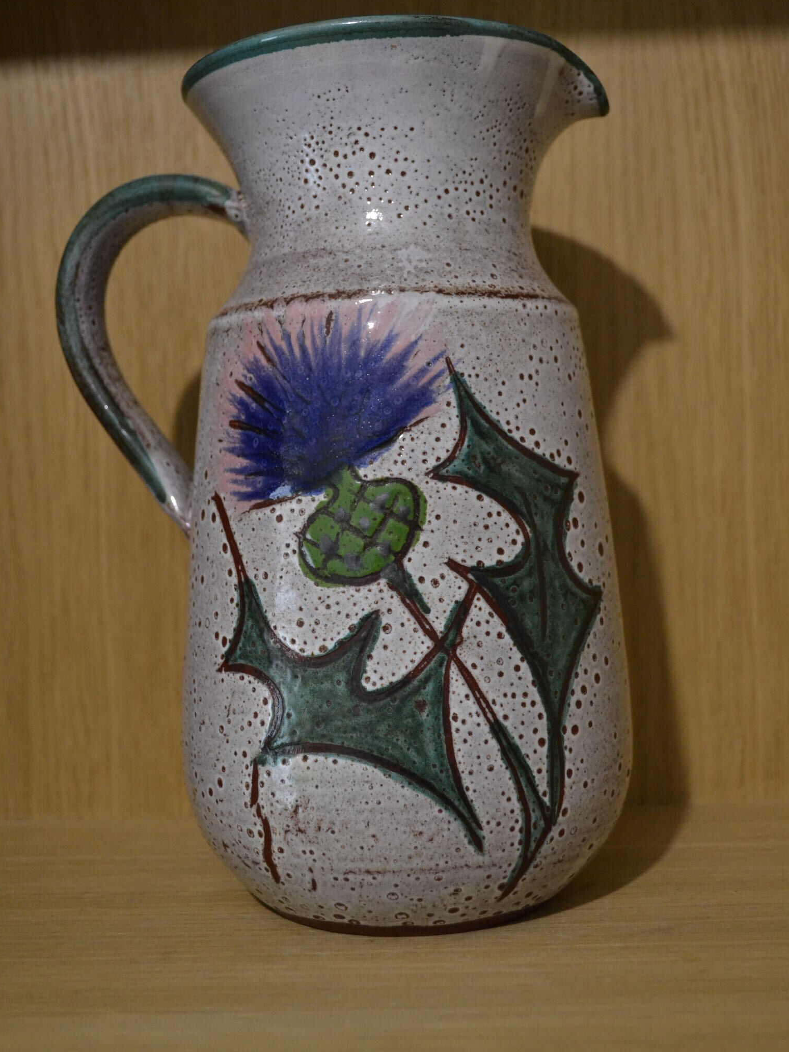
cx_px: 392
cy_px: 459
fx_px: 1445
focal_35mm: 48
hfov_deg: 30.5
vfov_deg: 39.9
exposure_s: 1/60
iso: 1600
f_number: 4.5
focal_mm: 29
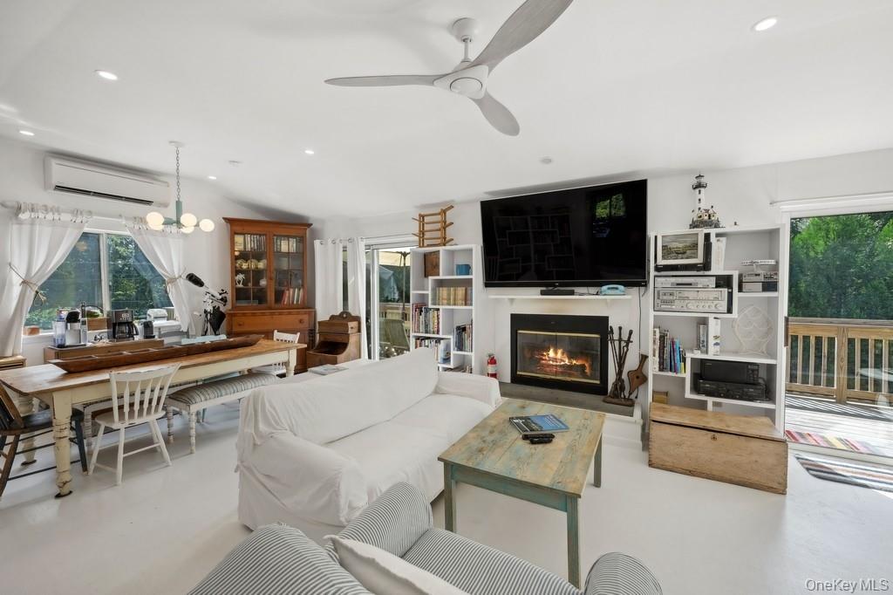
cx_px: 446
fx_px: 347
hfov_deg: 104.3
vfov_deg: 81.2
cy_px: 298
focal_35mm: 14
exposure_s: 1/400
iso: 800
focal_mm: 14
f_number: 8
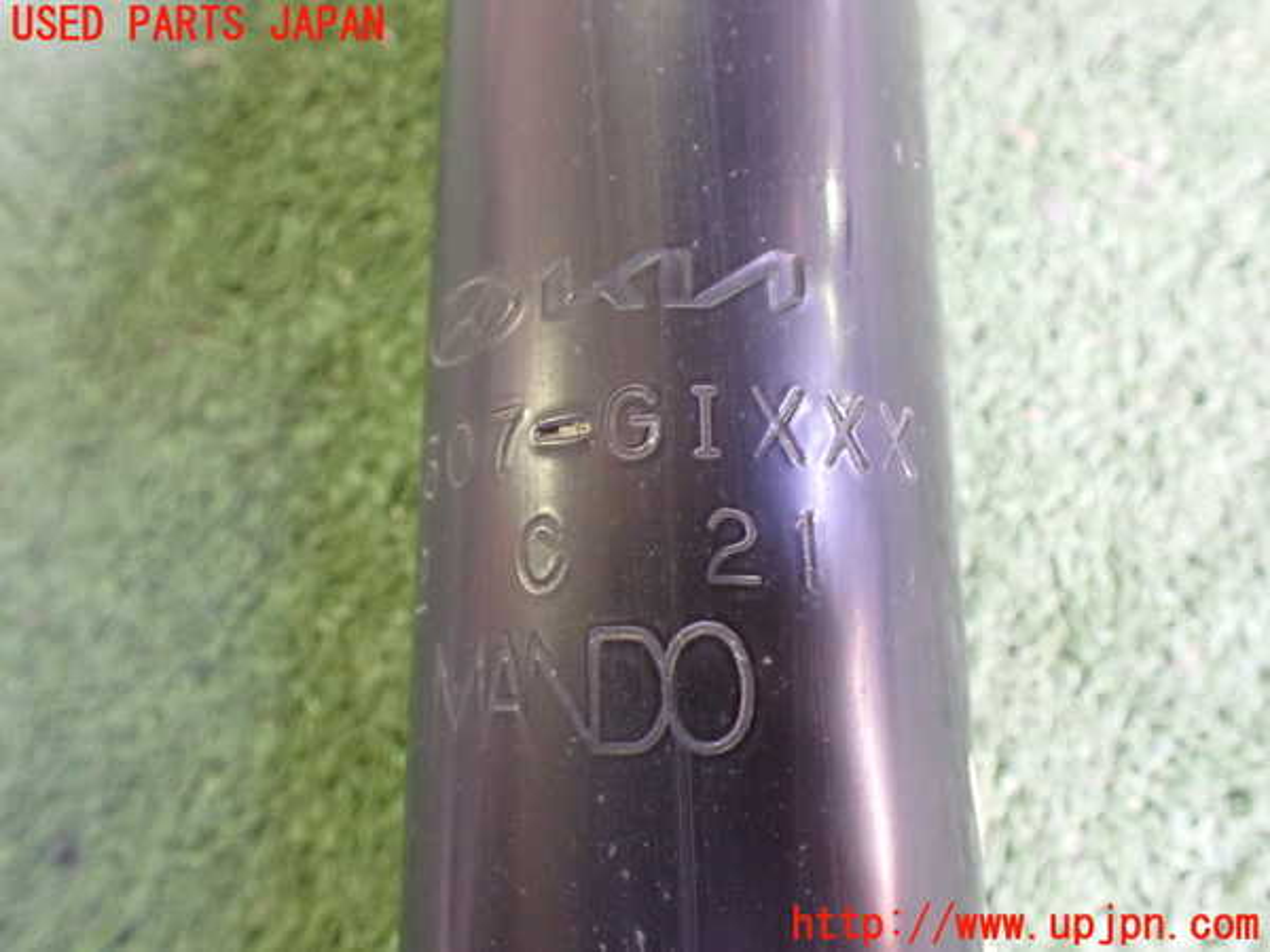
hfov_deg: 60.0
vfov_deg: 46.8
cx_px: 635
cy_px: 476
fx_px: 1101
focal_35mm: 30
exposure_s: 1/30
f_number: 2.3
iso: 1000
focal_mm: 5.4
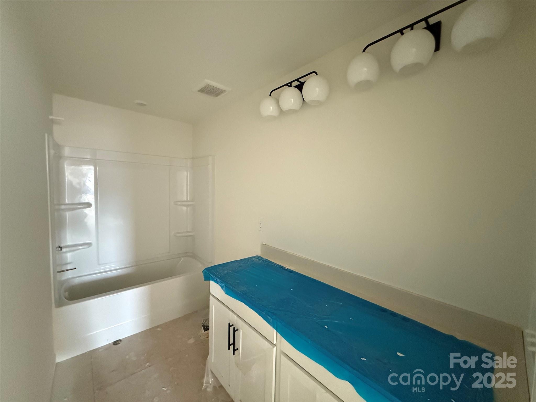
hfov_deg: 102.1
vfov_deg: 85.7
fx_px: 217
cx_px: 268
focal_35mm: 14
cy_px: 201
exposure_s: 1/60
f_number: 2.2
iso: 1250
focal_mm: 2.22
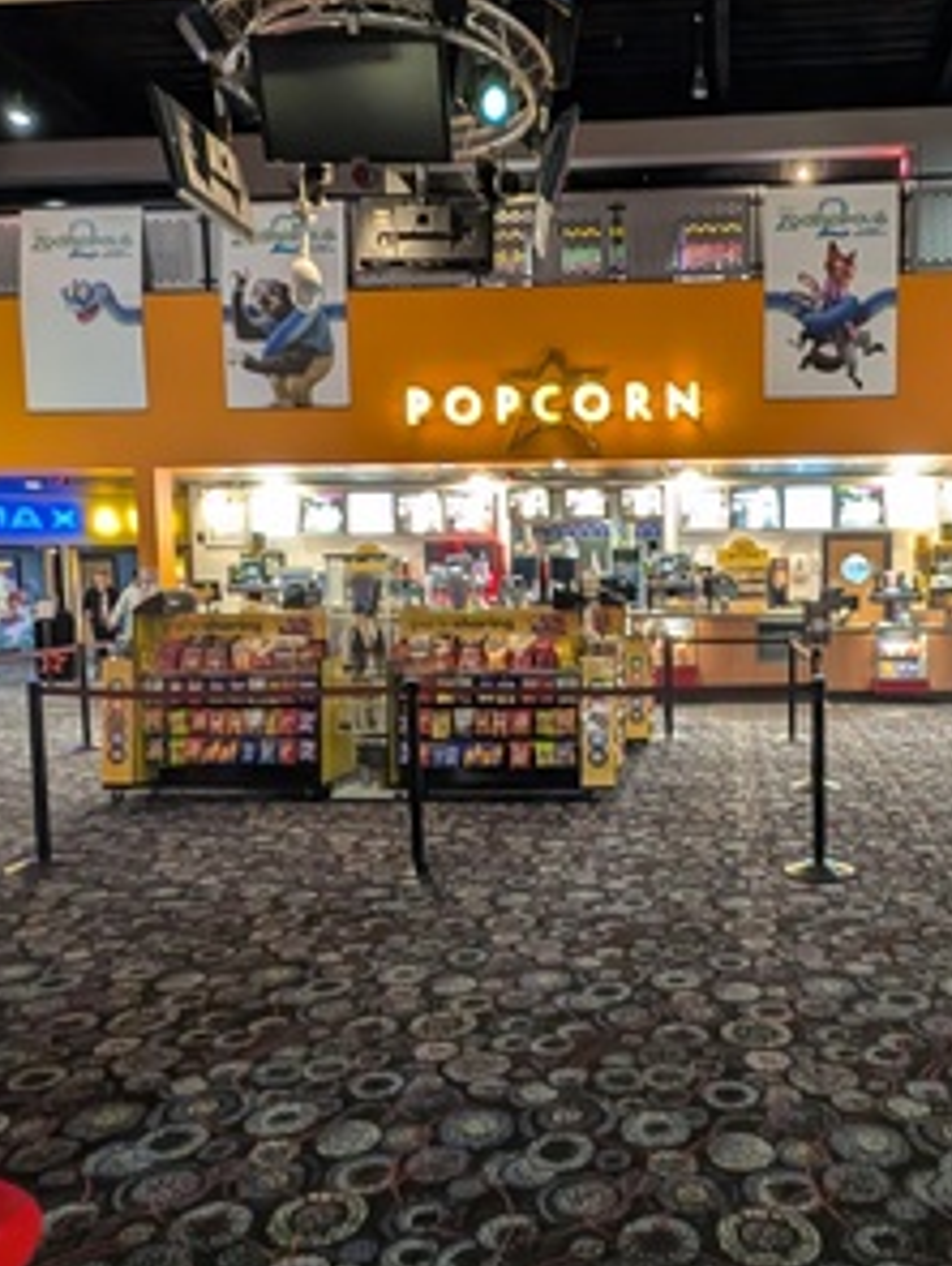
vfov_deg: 67.1
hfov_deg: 51.7
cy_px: 682
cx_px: 665
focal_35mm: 26
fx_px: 951
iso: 270
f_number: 1.95
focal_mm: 2.23
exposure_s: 1/25
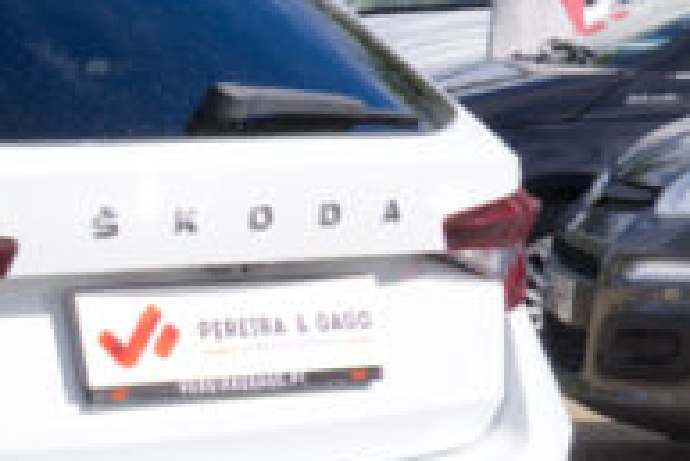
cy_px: 348
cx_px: -383
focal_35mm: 159
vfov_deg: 8.6
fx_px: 3050
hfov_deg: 12.2
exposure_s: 1/180
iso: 160
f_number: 10
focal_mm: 20.3
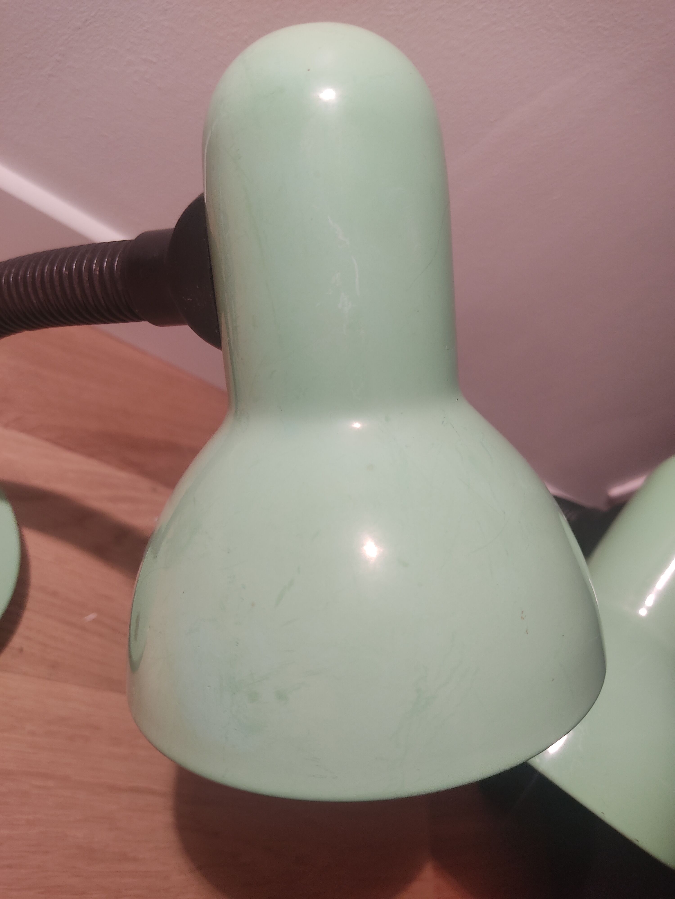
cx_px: 338
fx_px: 676
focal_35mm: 26
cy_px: 450
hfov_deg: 53.1
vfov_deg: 67.3
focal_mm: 4.74
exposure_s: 1/33
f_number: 1.79
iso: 456
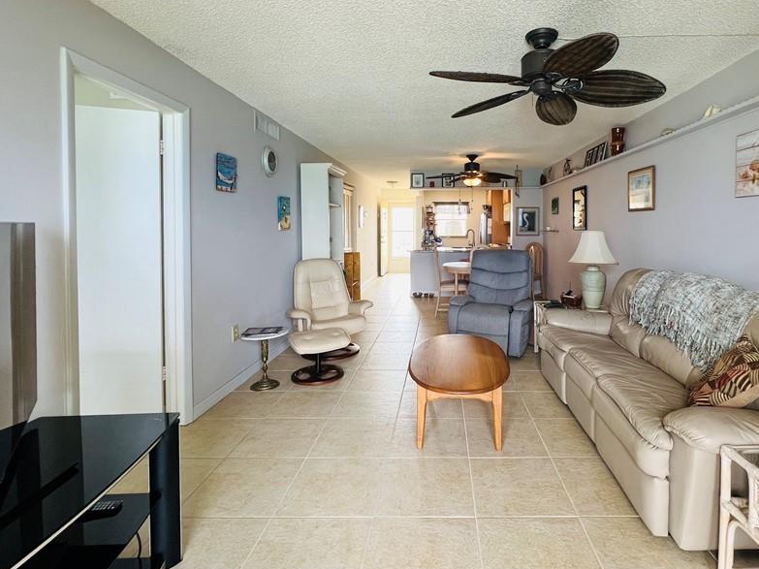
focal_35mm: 17
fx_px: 373
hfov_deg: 90.2
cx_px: 442
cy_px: 235
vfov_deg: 74.1
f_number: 1.8
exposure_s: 1/121
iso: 125
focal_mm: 1.57
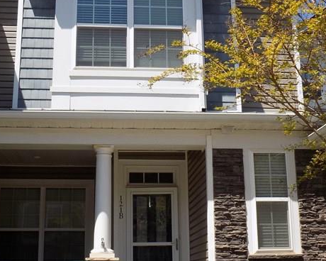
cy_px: 162
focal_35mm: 50
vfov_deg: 30.1
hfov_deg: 37.3
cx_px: 159
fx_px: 482
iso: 80
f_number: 3.1
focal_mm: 4
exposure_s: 1/800
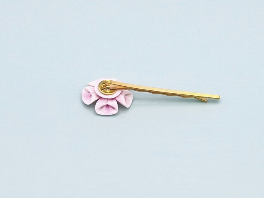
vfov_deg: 30.3
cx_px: 132
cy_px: 99
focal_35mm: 48
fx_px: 366
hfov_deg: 39.7
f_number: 1.78
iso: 80
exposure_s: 1/590
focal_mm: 6.86
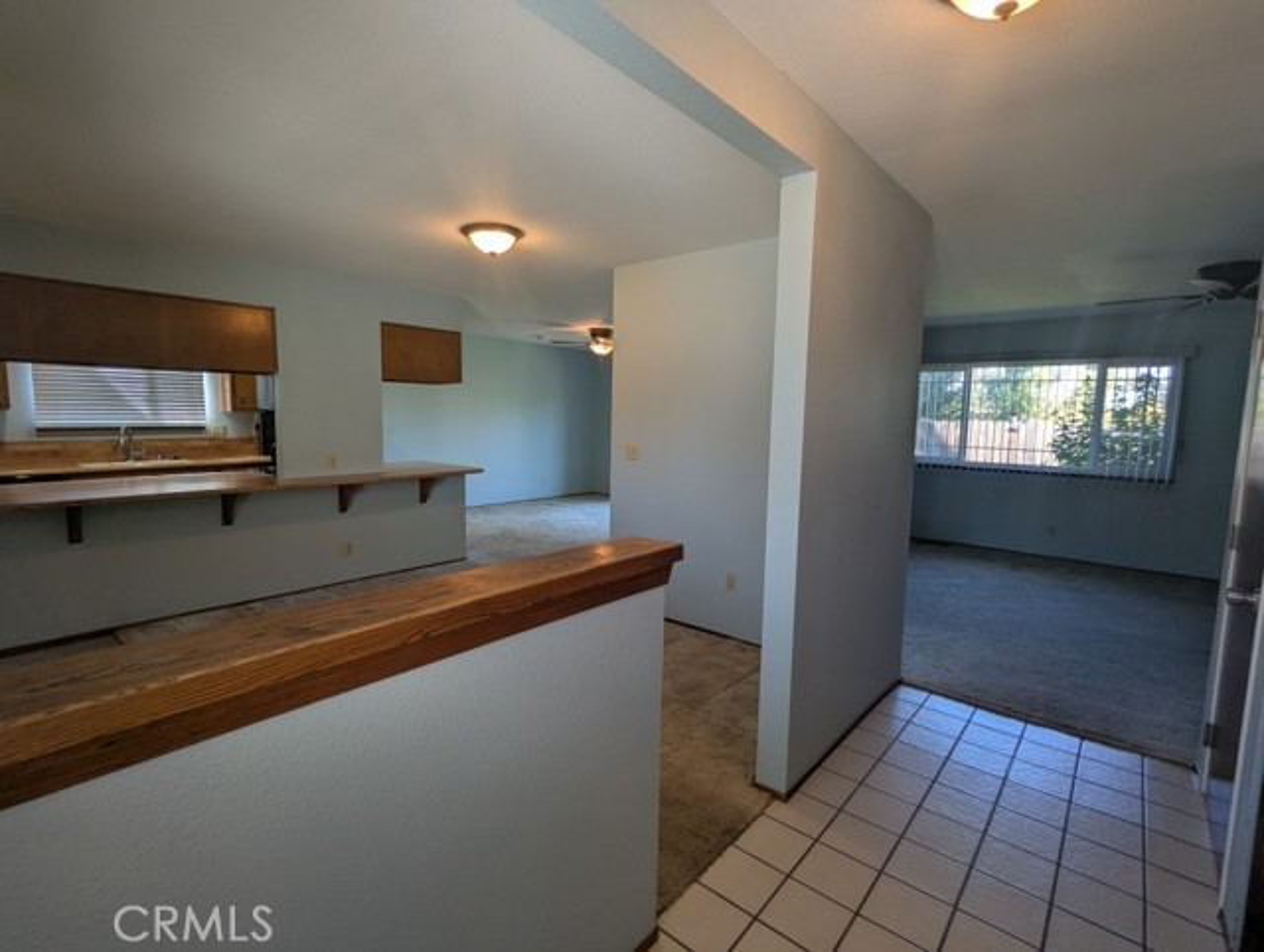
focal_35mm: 16
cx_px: 632
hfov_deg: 94.4
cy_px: 476
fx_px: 585
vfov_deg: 78.3
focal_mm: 2.35
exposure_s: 1/60
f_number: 2.2
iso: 50
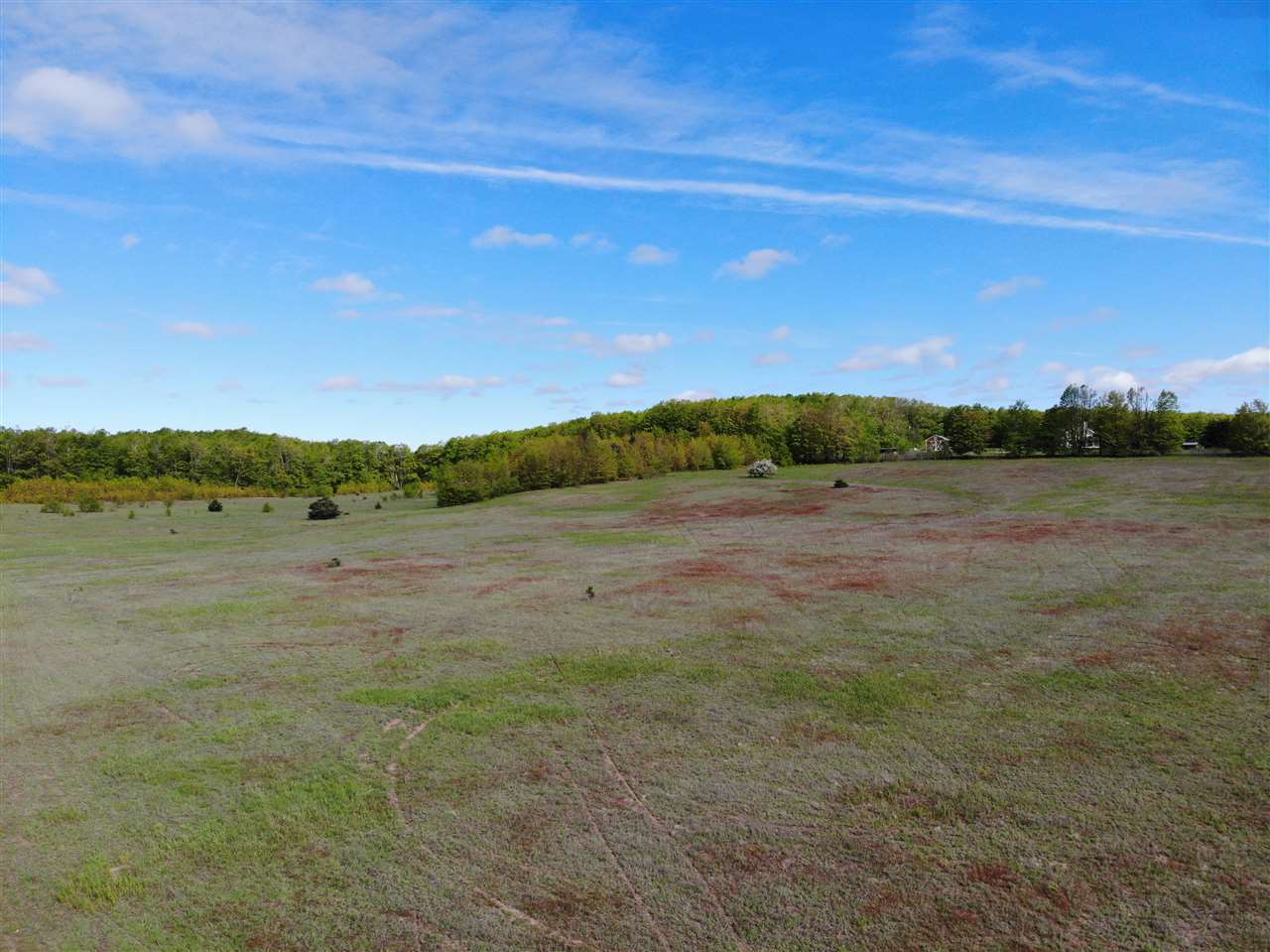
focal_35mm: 24
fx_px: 880
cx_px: 635
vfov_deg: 56.8
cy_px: 476
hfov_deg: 71.6
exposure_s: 1/899
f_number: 2.8
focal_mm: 4.5
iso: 100
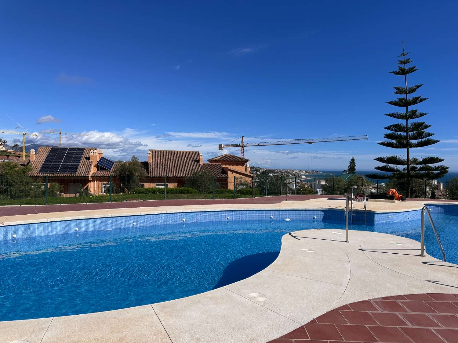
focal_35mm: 24
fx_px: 318
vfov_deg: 56.8
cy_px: 172
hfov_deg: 71.6
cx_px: 229
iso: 80
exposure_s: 1/10753
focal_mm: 6.86
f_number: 1.78
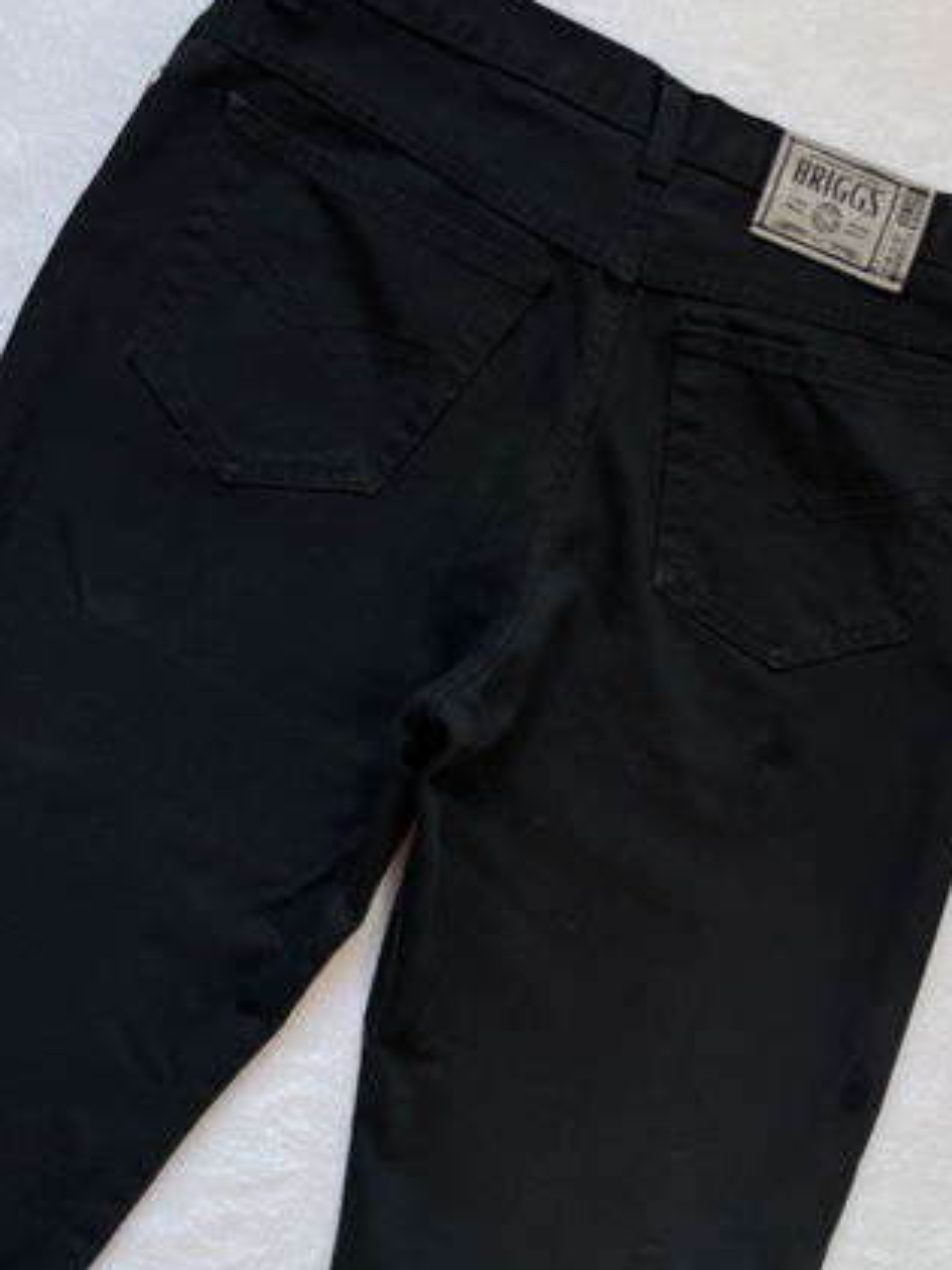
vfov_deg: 55.2
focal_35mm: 33
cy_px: 555
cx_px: 550
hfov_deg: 42.8
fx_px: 1210
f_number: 1.6
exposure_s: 1/122
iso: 40
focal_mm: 5.1
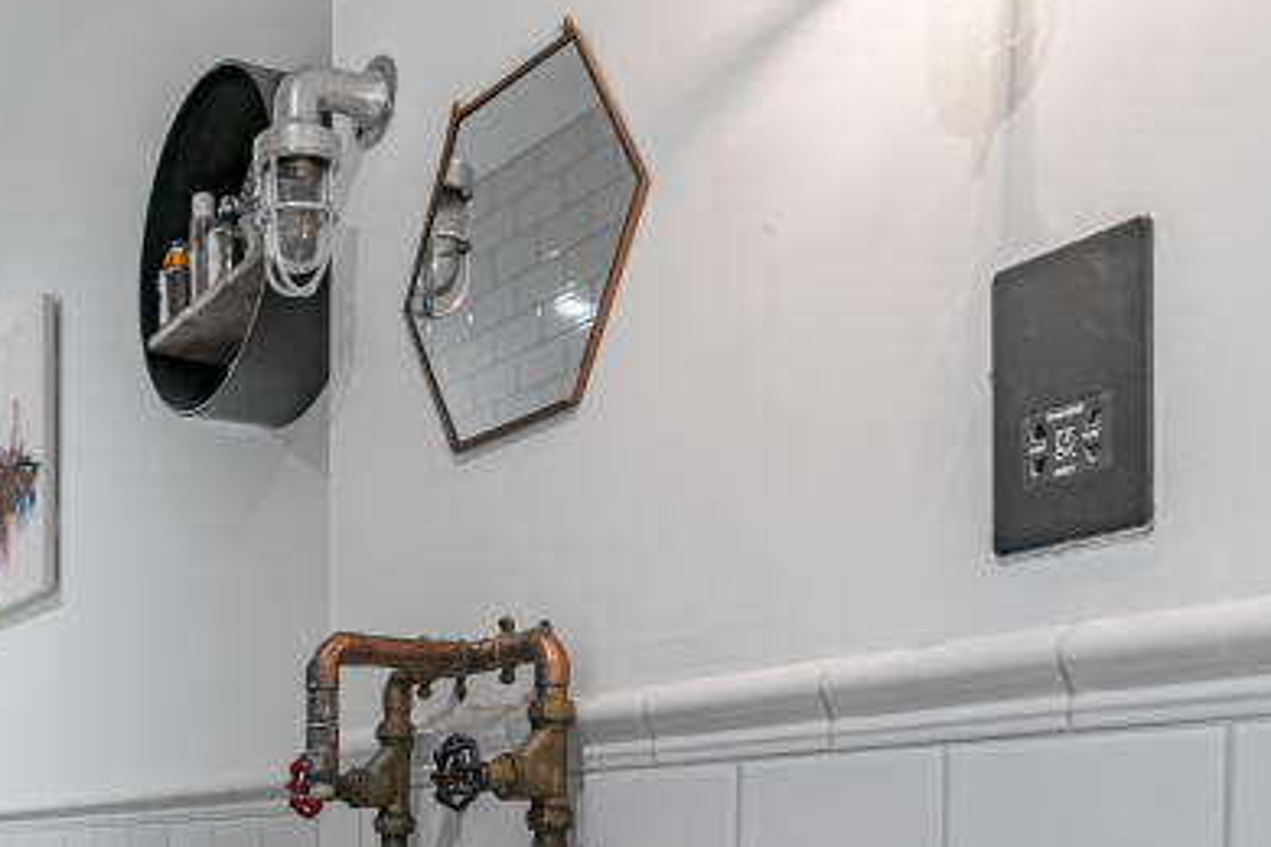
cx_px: 267
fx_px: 1483
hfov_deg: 44.3
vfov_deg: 28.6
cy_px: 959
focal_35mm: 42
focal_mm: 16
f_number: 5.6
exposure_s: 1/10
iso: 100
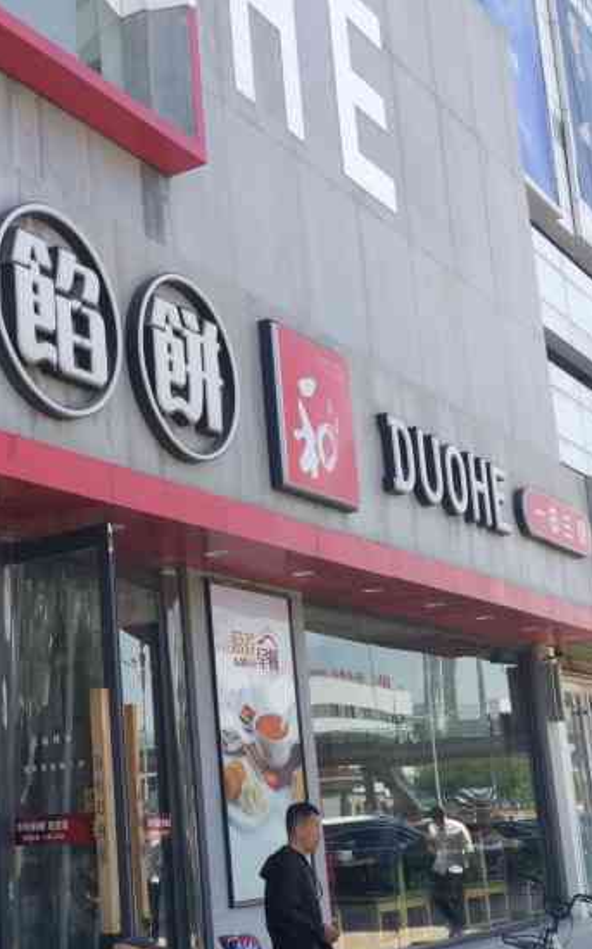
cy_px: 500
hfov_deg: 23.4
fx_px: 1396
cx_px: 72
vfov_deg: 37.5
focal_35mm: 54
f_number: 2
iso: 100
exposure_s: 1/357
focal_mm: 4.12
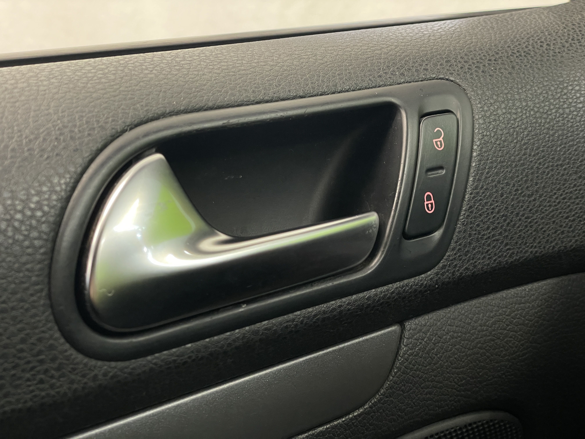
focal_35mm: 52
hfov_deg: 36.8
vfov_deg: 28.0
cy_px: 220
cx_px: 292
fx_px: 879
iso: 250
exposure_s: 1/50
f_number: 2
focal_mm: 6
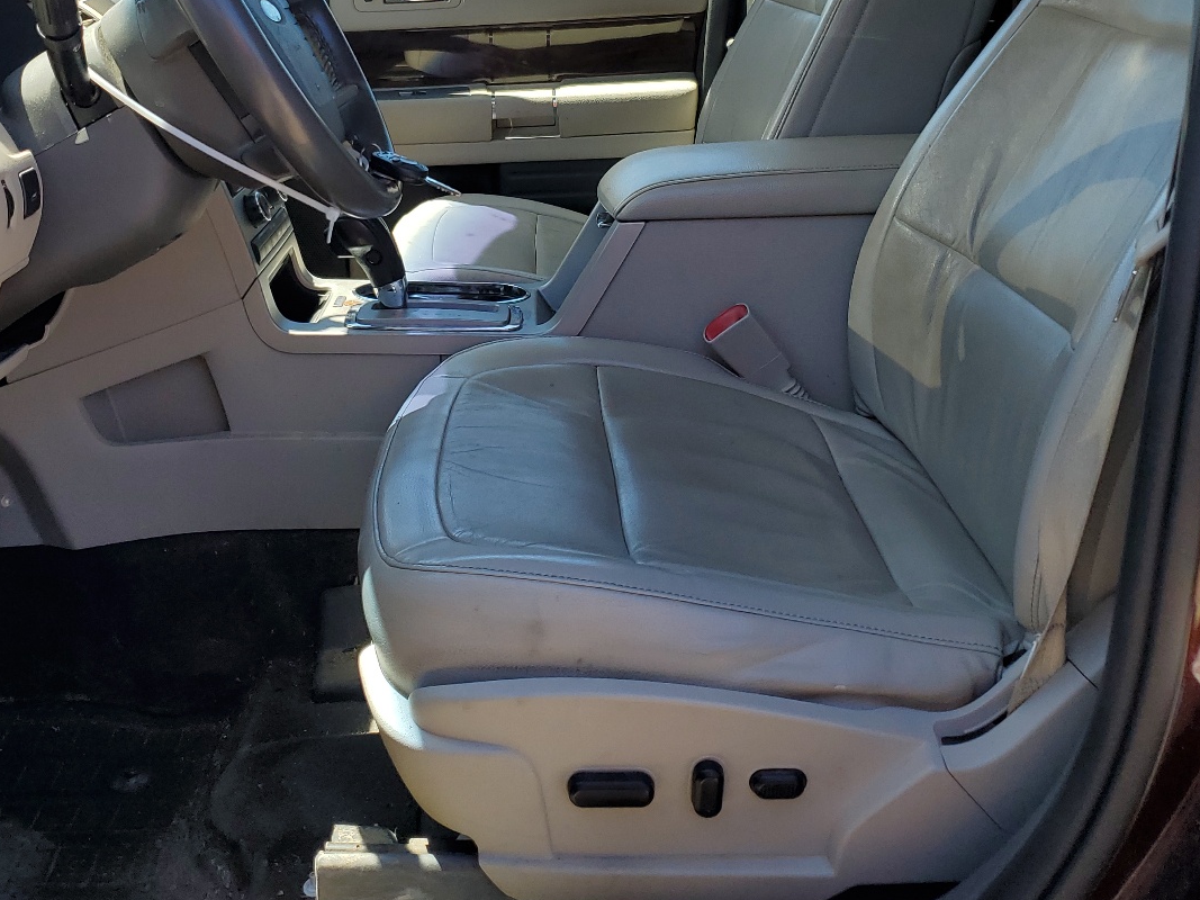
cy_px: 236
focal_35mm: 39
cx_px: 472
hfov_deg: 47.6
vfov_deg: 36.1
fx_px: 1352
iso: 50
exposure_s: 1/769
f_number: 1.5
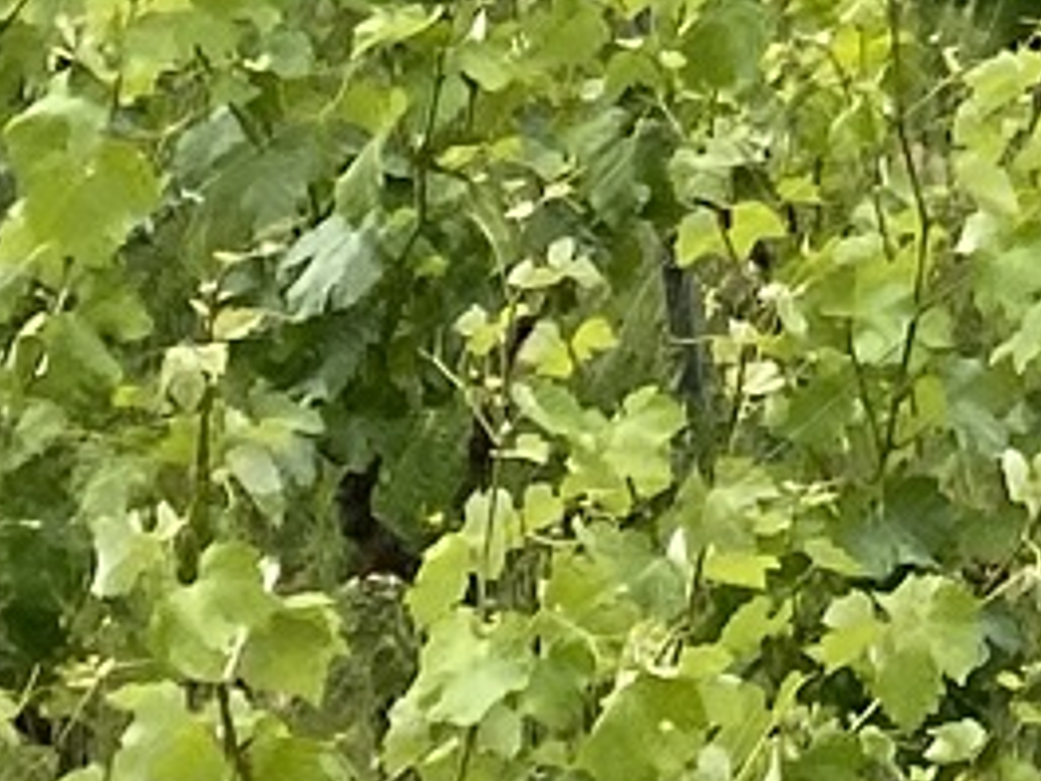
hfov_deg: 8.6
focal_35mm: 197
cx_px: 2934
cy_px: -1716
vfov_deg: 6.7
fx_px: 5924
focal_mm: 4.25
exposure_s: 1/3984
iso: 32
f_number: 1.8
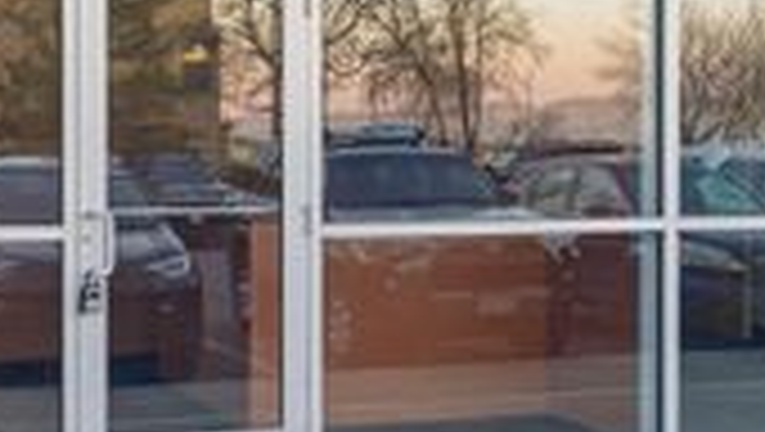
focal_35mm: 74
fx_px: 1502
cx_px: 302
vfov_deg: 16.3
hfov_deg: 28.5
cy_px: 151
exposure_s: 1/10
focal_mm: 24
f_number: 7.1
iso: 100
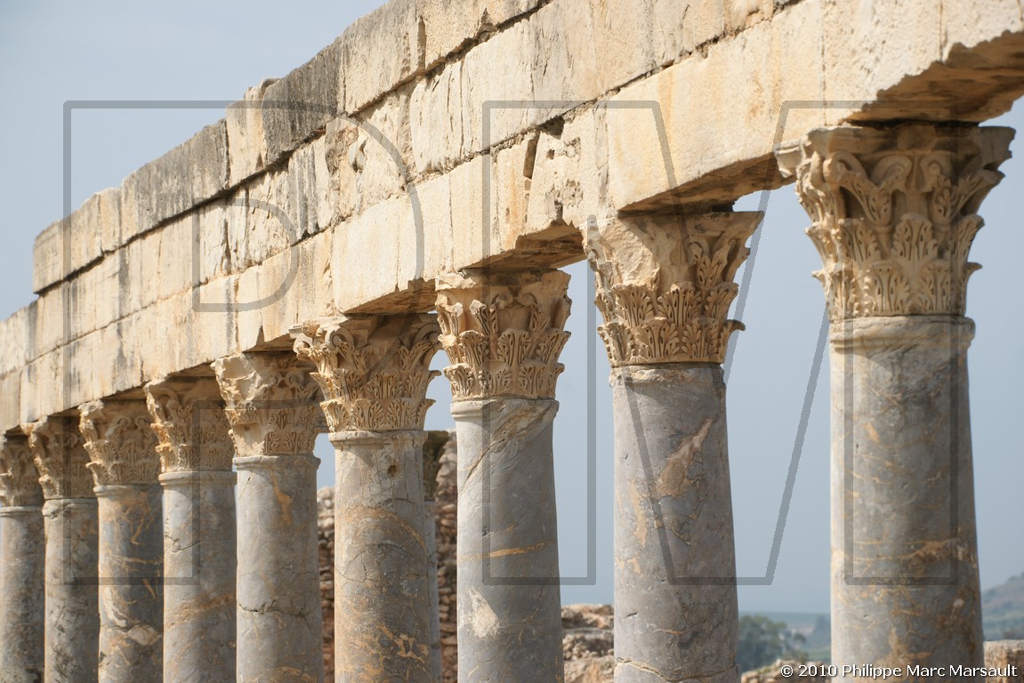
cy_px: 342
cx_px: 512
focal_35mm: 180
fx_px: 5121
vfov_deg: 7.6
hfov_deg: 11.4
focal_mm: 180
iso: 100
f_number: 9
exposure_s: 1/250
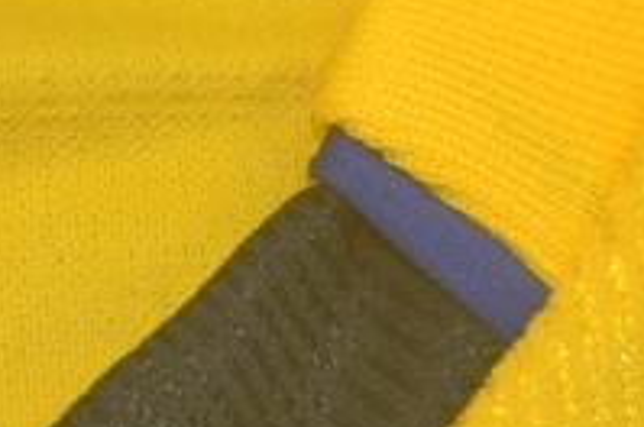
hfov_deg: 9.3
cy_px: 188
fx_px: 3786
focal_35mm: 212
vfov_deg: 6.5
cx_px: -505
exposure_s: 1/125
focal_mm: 26
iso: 200
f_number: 4.2
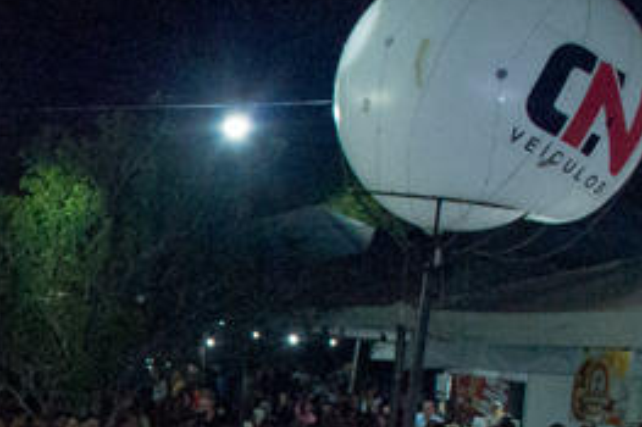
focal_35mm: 137
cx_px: -518
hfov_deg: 13.4
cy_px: 677
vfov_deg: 9.7
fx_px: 2442
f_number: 8
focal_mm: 24
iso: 2800
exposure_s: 1/60
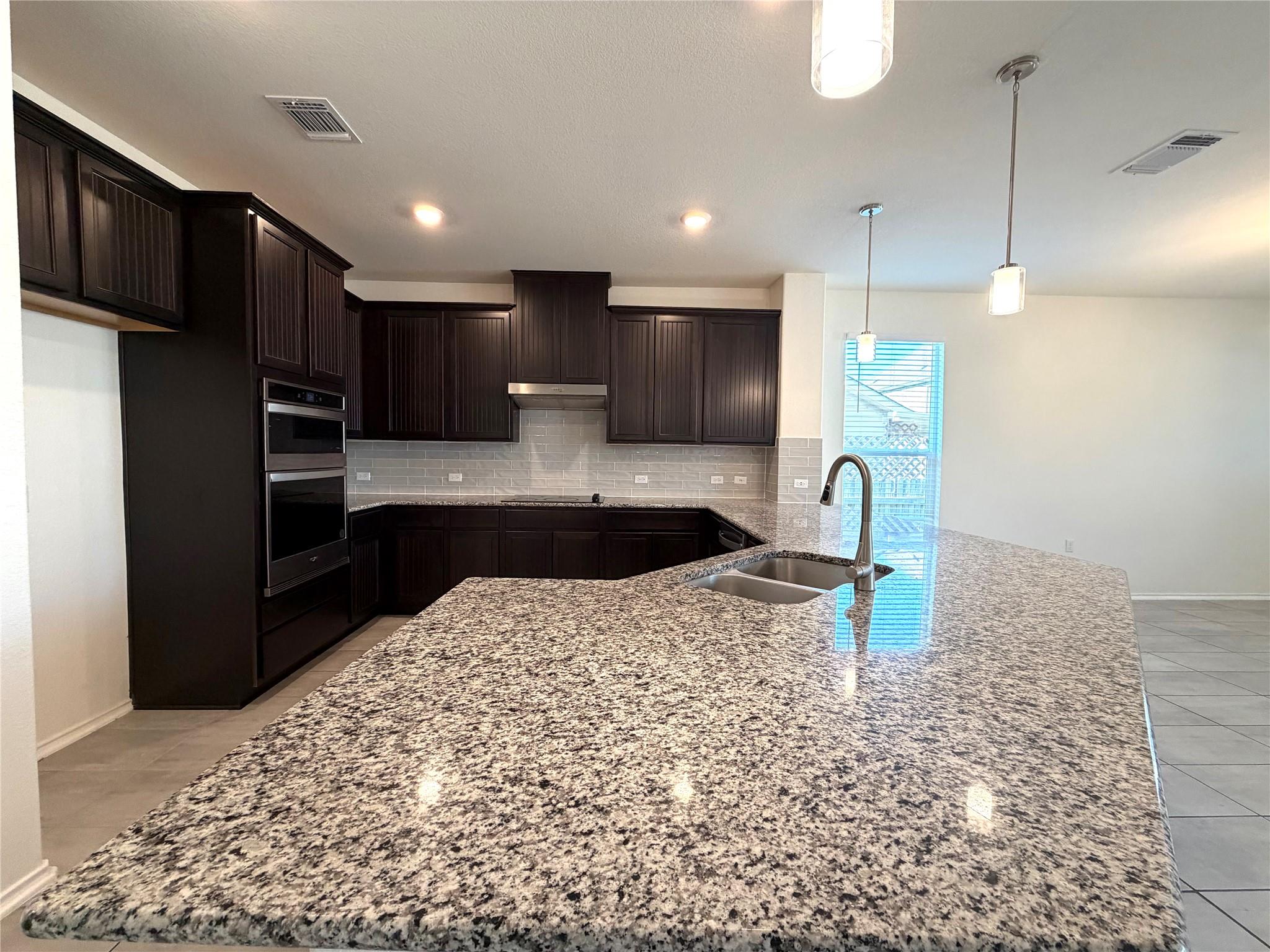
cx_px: 635
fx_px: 514
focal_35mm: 14
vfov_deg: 85.7
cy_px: 476
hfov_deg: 102.1
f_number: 2.2
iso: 250
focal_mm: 2.22
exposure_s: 1/120
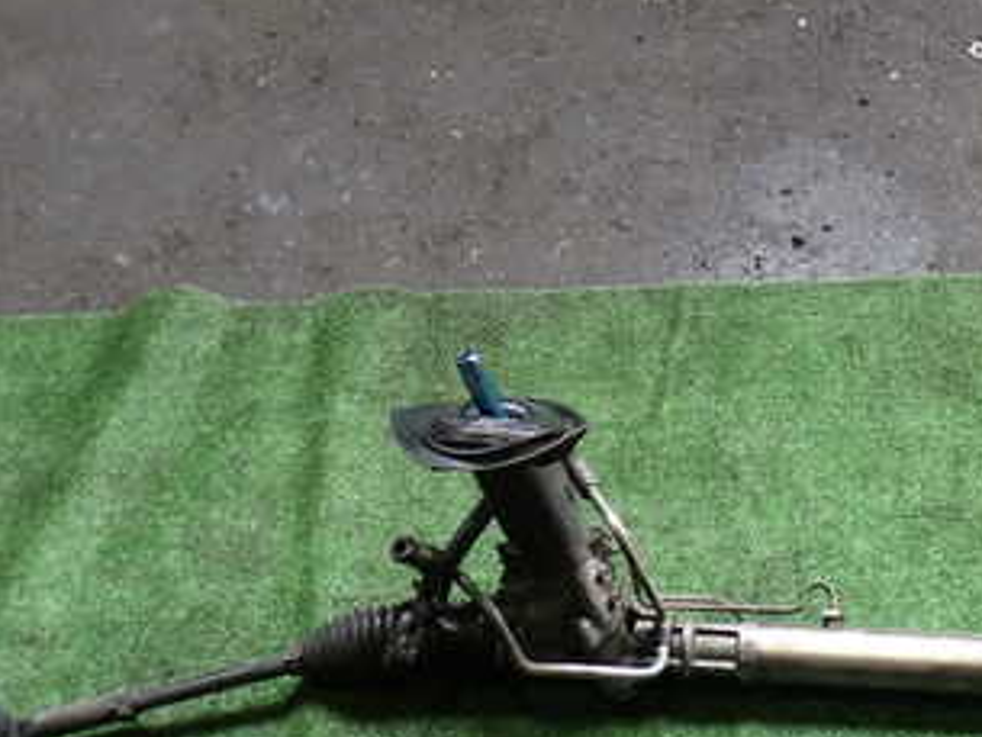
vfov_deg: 24.5
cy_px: 579
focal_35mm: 59
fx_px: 1674
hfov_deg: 31.4
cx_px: 856
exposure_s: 1/80
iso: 200
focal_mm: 5.4
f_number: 2.3
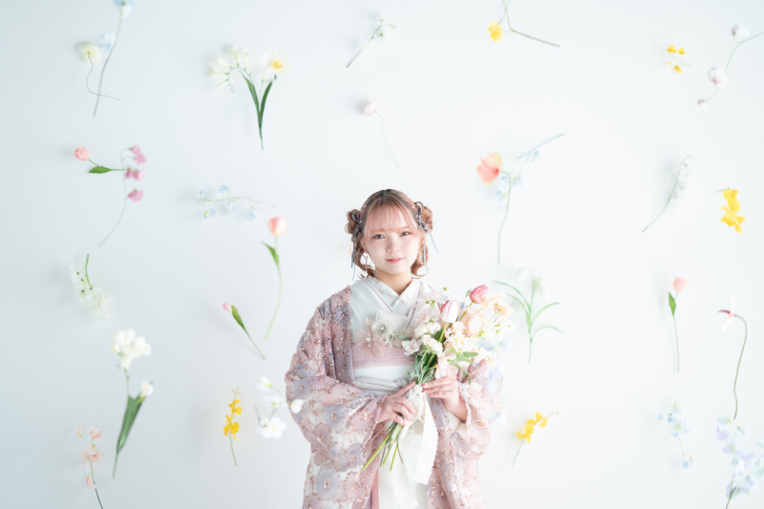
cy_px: 254
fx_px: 1803
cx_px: 382
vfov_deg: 16.1
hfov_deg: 23.9
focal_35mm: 85
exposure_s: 1/640
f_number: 1.4
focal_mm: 85
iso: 160
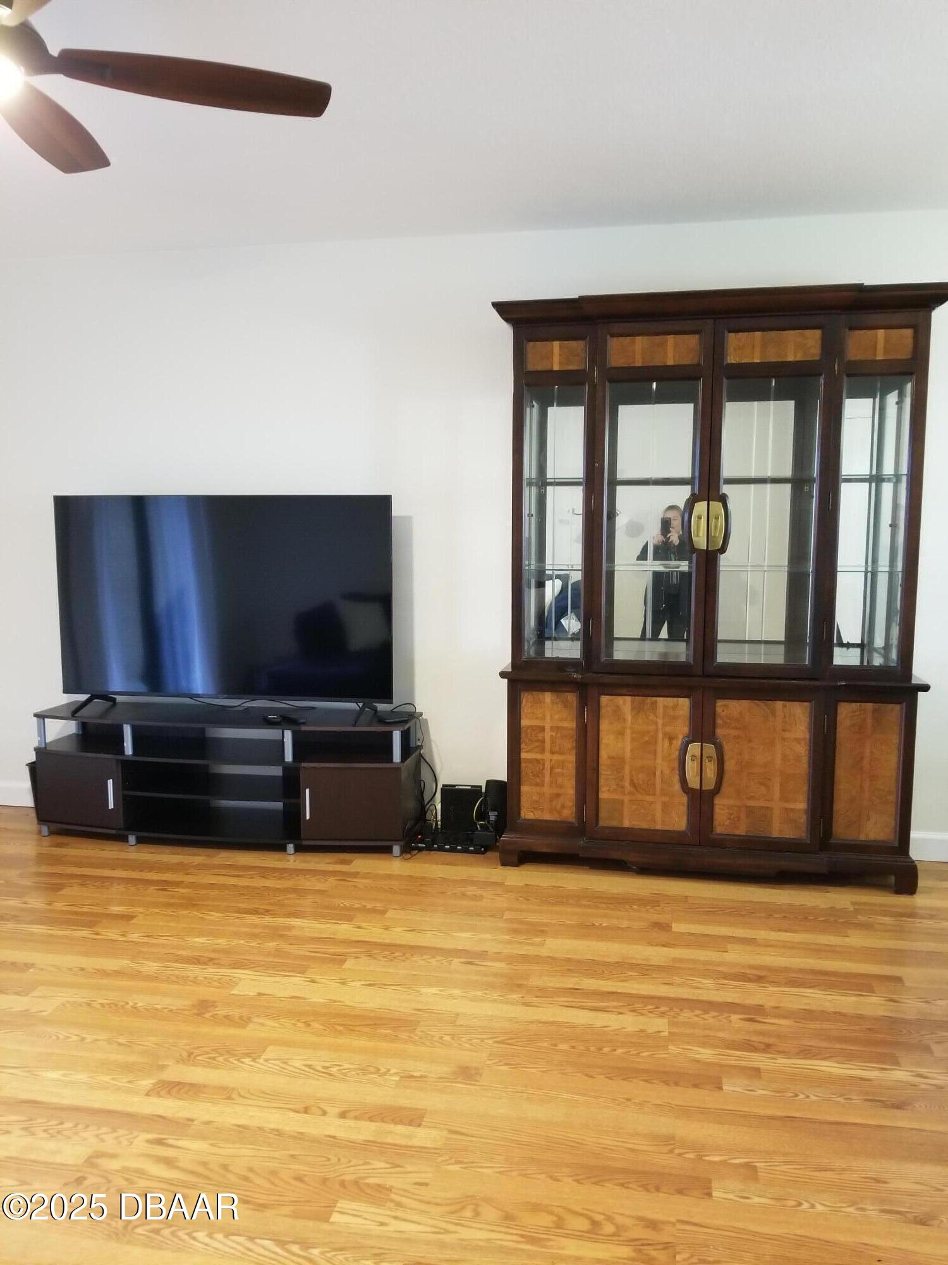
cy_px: 632
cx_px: 474
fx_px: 949
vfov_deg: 67.3
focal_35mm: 26
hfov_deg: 53.1
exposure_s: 1/13
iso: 250
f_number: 1.7
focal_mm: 4.3
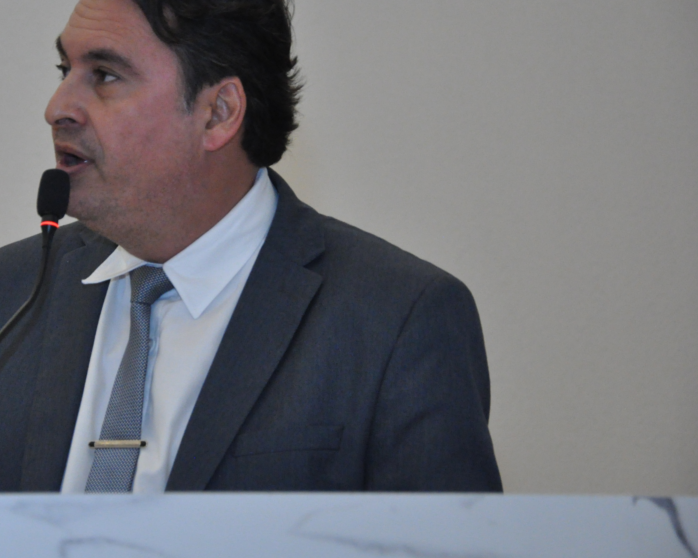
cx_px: 148
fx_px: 4152
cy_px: 214
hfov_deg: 9.6
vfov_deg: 7.7
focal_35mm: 201
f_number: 5.6
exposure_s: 1/160
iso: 2500
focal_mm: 90
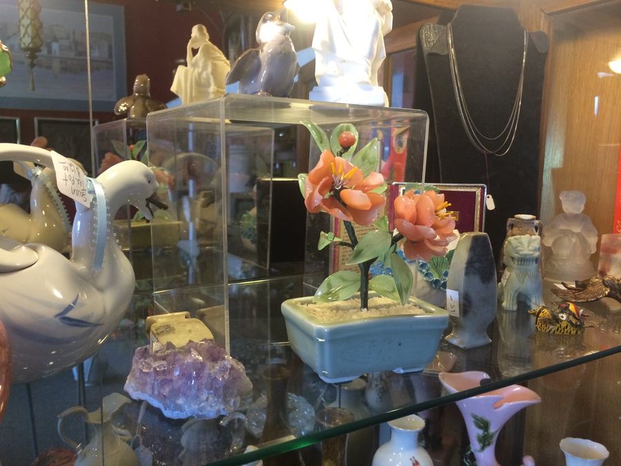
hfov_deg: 60.0
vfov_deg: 46.8
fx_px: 538
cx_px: 310
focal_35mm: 30
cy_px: 233
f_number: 2.2
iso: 125
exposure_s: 1/30
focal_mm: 4.12
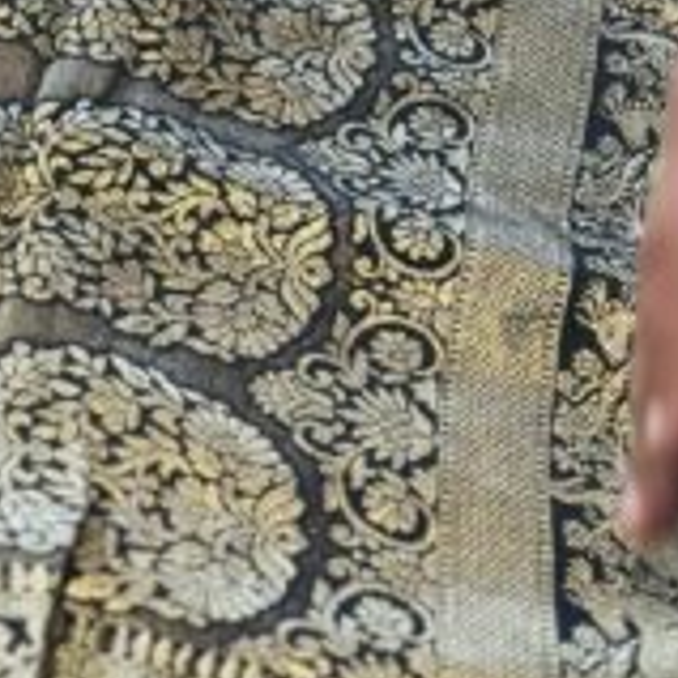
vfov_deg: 10.8
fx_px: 3501
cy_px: -207
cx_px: -258
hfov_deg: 10.8
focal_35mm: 158
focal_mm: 6.86
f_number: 1.78
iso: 125
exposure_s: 1/60
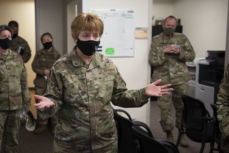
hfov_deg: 43.6
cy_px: 76
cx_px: 114
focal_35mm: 45
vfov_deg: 29.9
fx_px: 286
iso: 640
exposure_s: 1/100
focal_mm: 45
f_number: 2.8
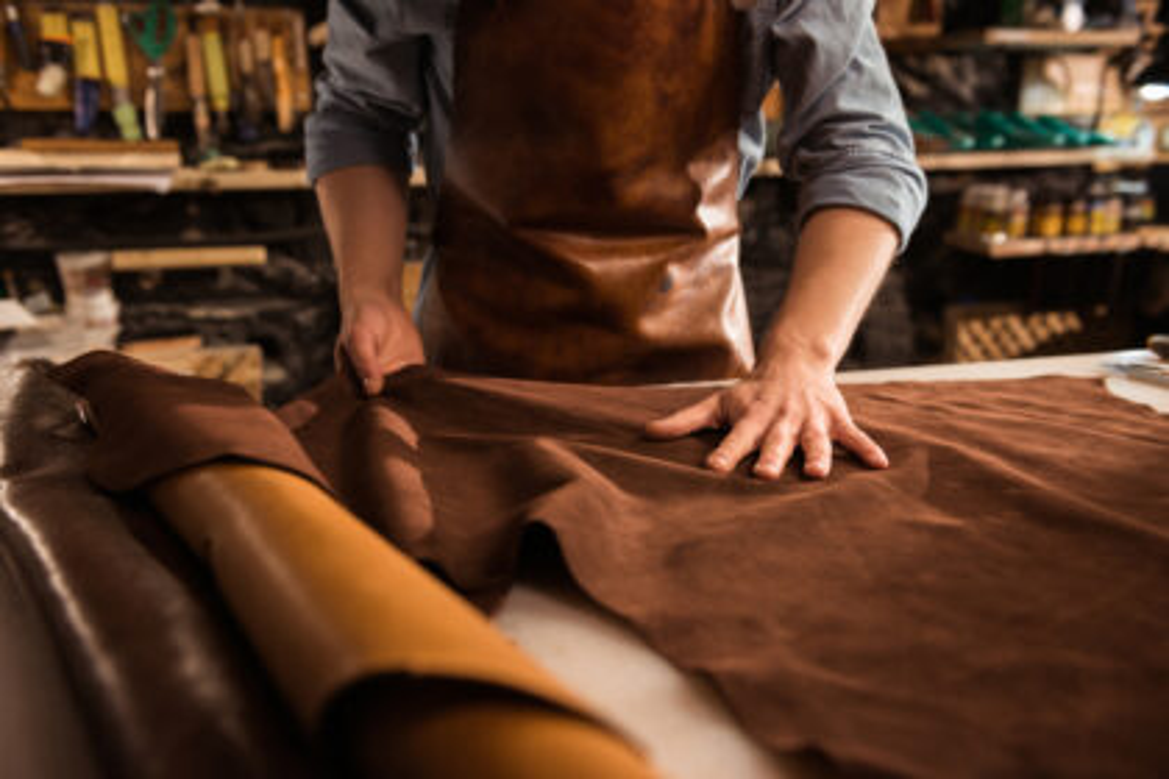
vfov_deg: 36.9
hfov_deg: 53.1
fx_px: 1169
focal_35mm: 36
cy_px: 390
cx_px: 584
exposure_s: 1/100
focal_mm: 36
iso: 320
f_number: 3.5
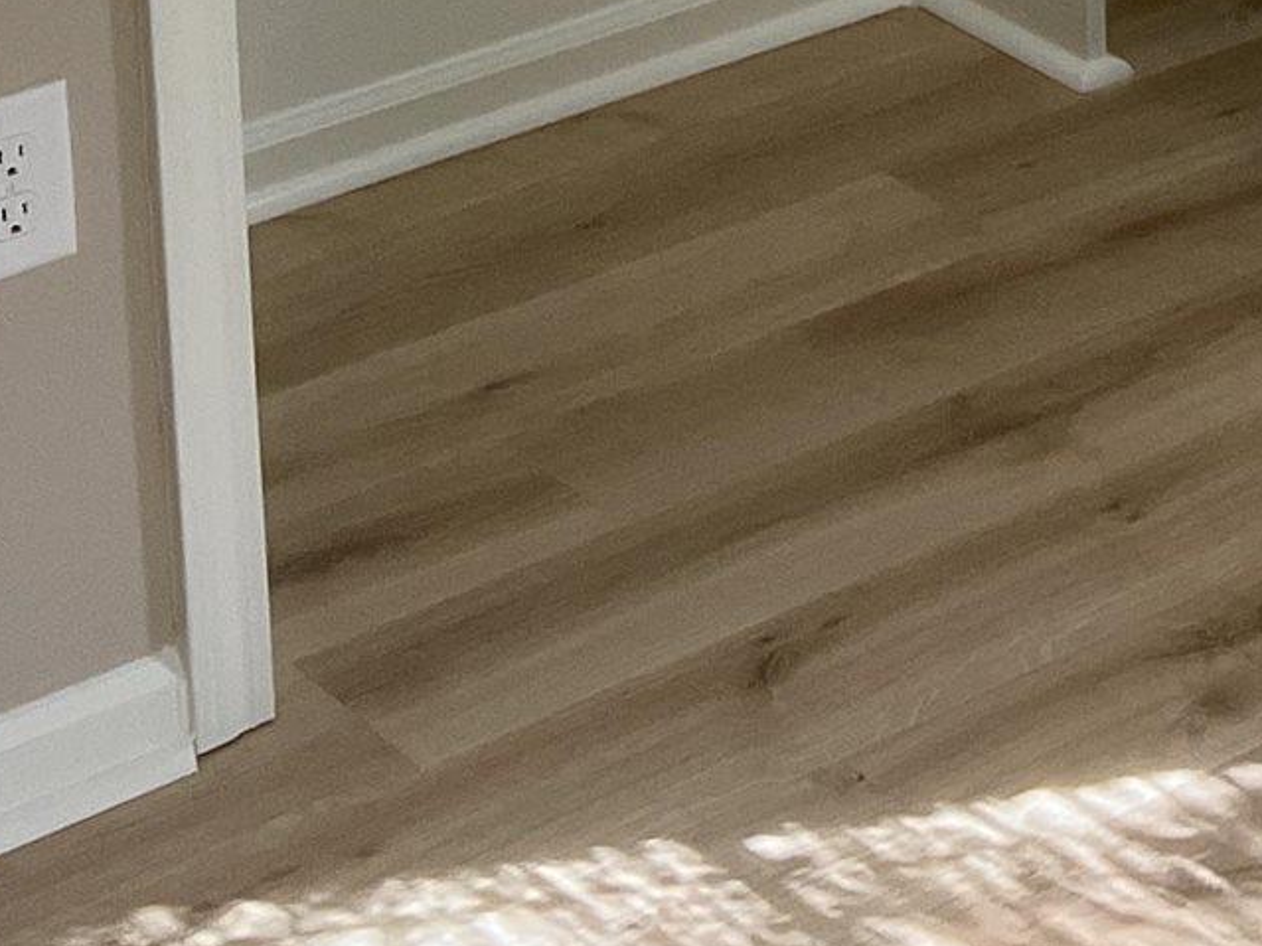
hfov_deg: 14.1
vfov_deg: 10.4
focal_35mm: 125
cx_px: 2216
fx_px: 4556
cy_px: -1256
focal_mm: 5.7
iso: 64
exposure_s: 1/60
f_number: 1.5
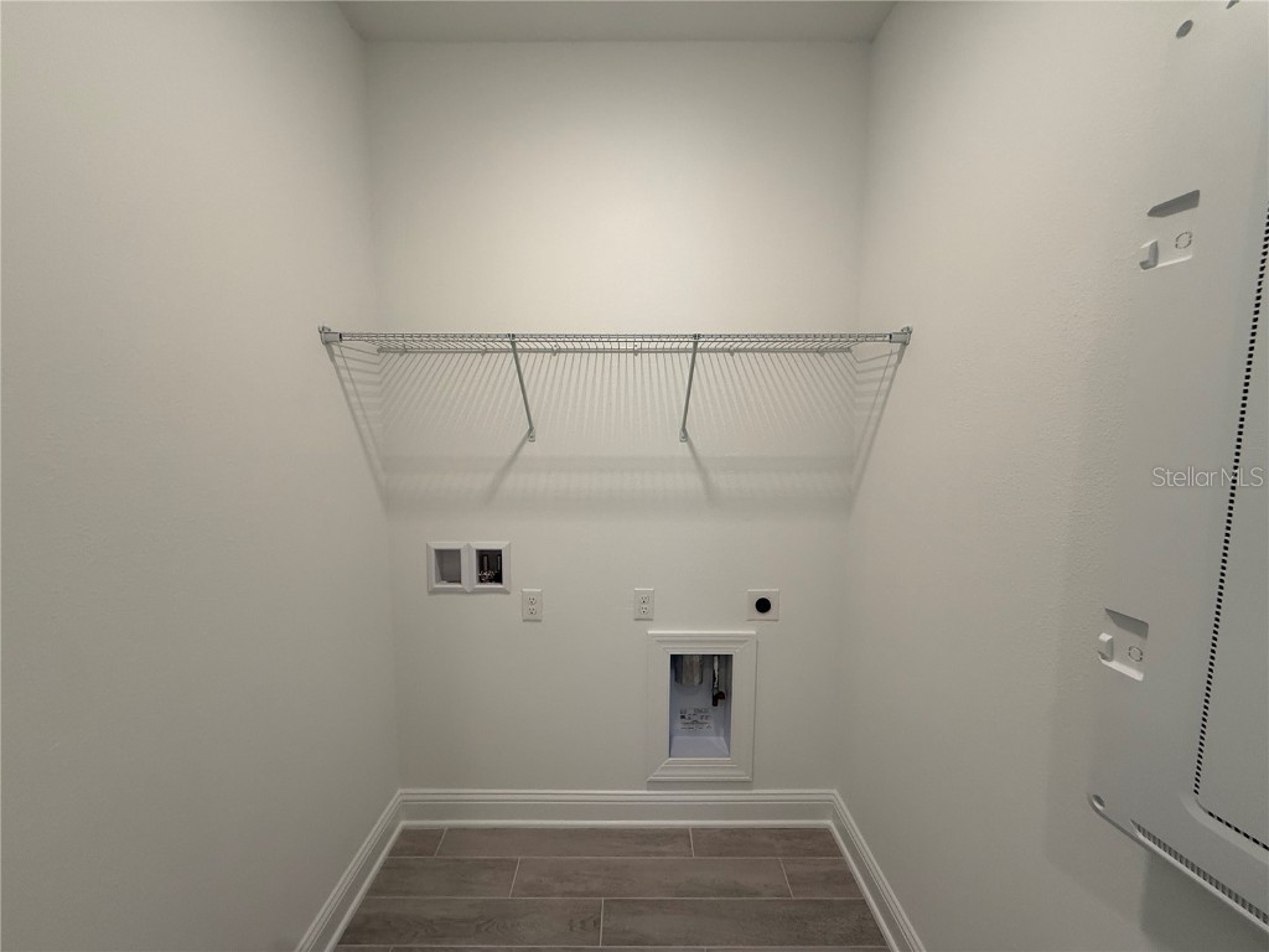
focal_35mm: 14
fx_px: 513
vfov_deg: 85.7
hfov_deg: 102.1
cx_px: 634
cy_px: 476
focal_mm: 2.22
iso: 125
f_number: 2.2
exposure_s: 1/120
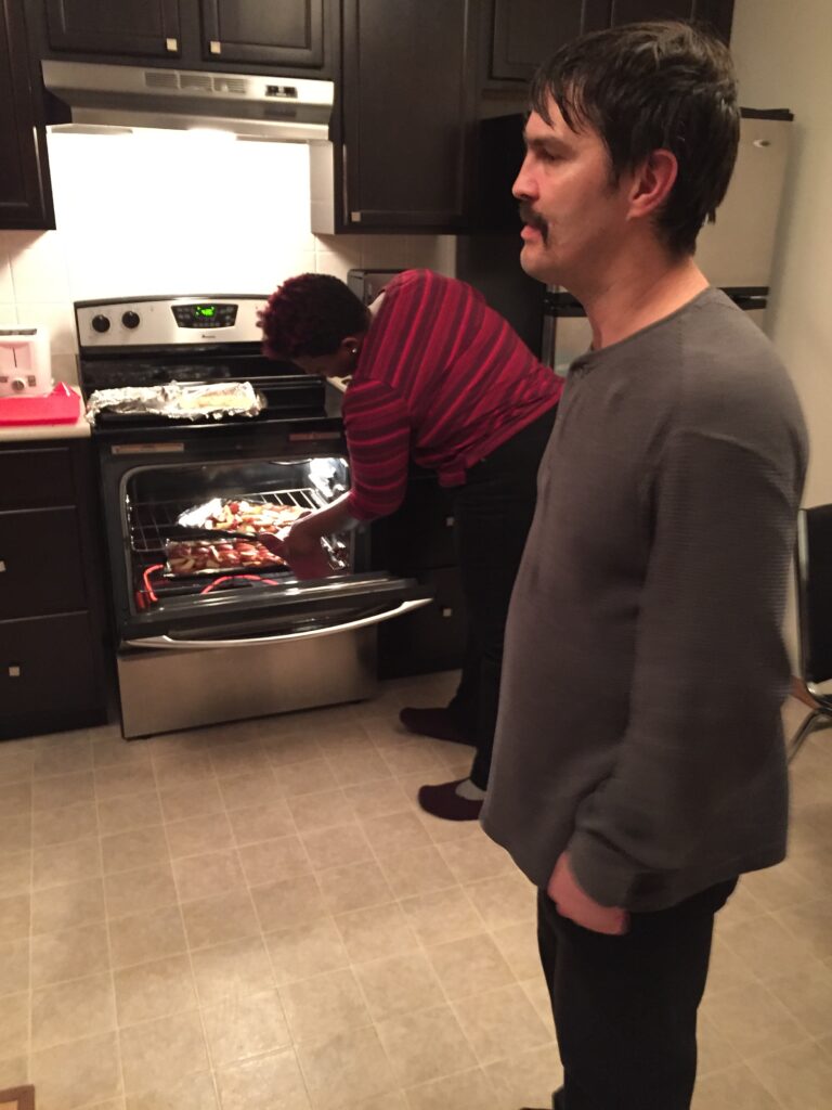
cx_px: 416
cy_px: 555
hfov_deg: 48.2
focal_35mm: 29
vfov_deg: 61.7
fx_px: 929
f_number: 2.2
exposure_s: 1/15
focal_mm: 4.15
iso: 500
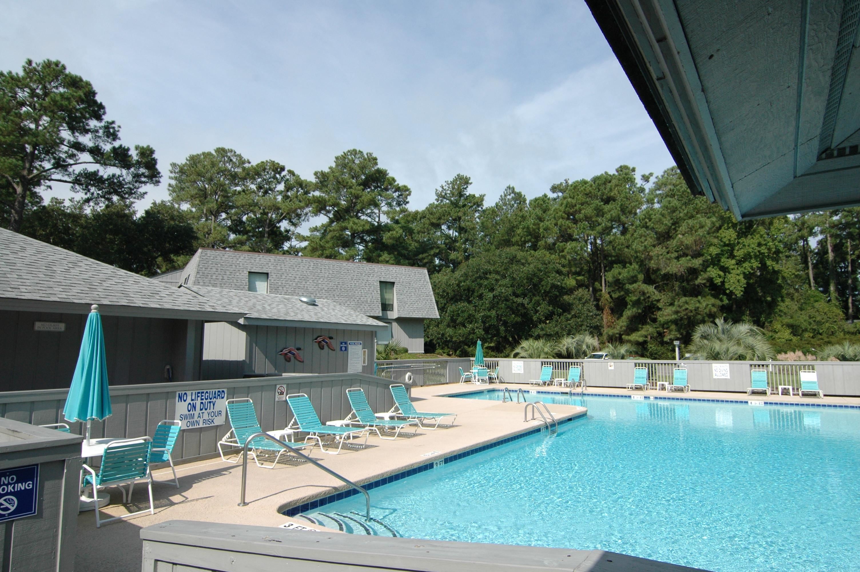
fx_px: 501
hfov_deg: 81.3
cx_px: 430
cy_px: 286
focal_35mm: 21
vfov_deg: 59.4
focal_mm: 14
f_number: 11
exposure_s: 1/500
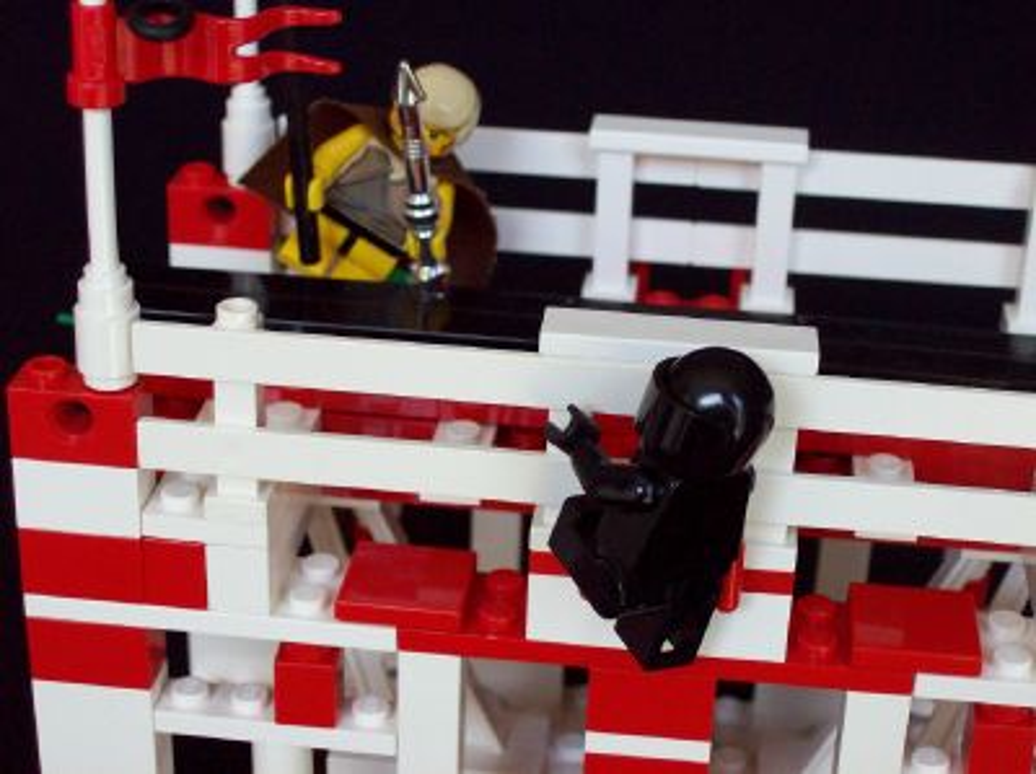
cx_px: 518
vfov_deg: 21.0
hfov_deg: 27.8
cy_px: 387
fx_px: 2092
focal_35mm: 70
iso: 160
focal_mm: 11.6
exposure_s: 1/47.3
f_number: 3.8
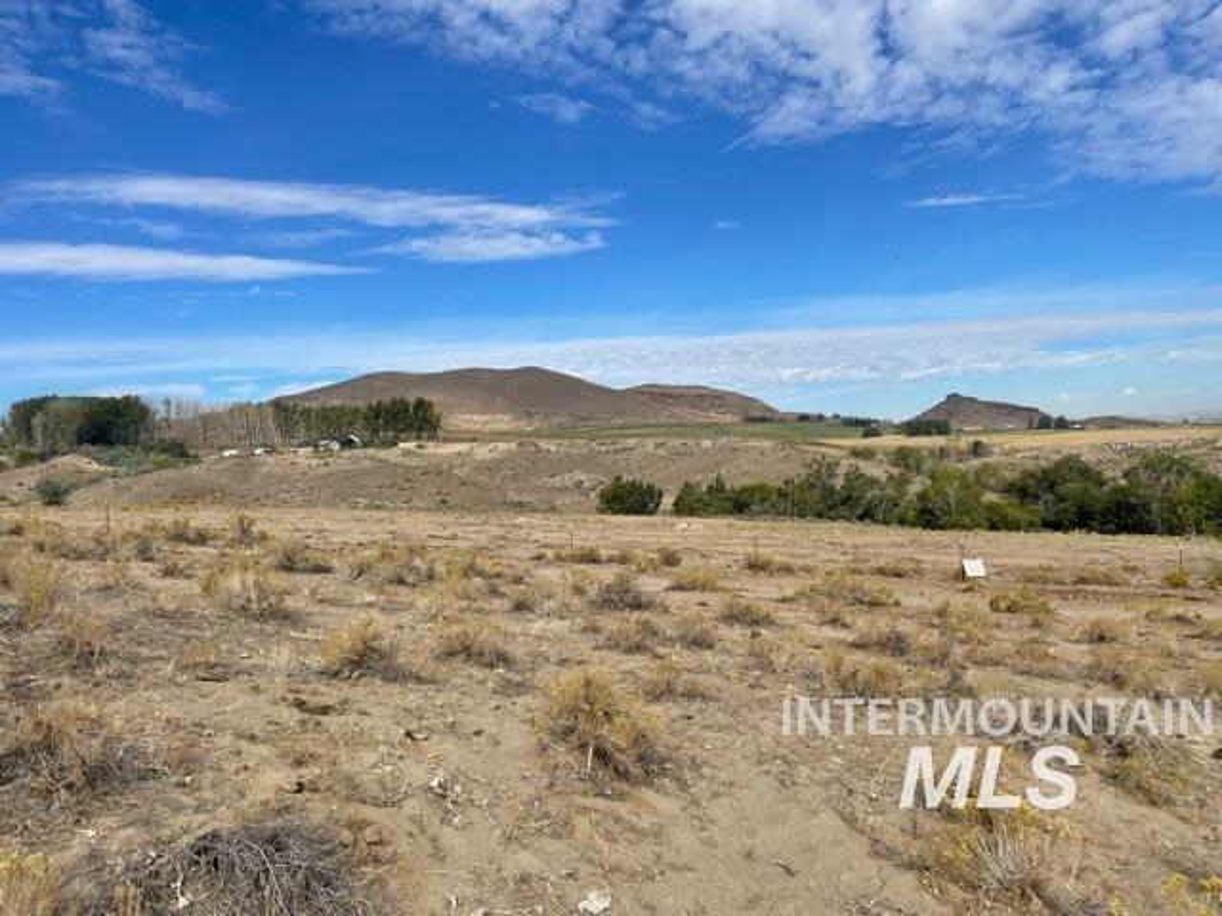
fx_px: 918
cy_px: 458
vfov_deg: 53.1
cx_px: 611
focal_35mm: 26
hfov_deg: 67.3
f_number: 1.6
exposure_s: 1/4651
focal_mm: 4.2
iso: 32
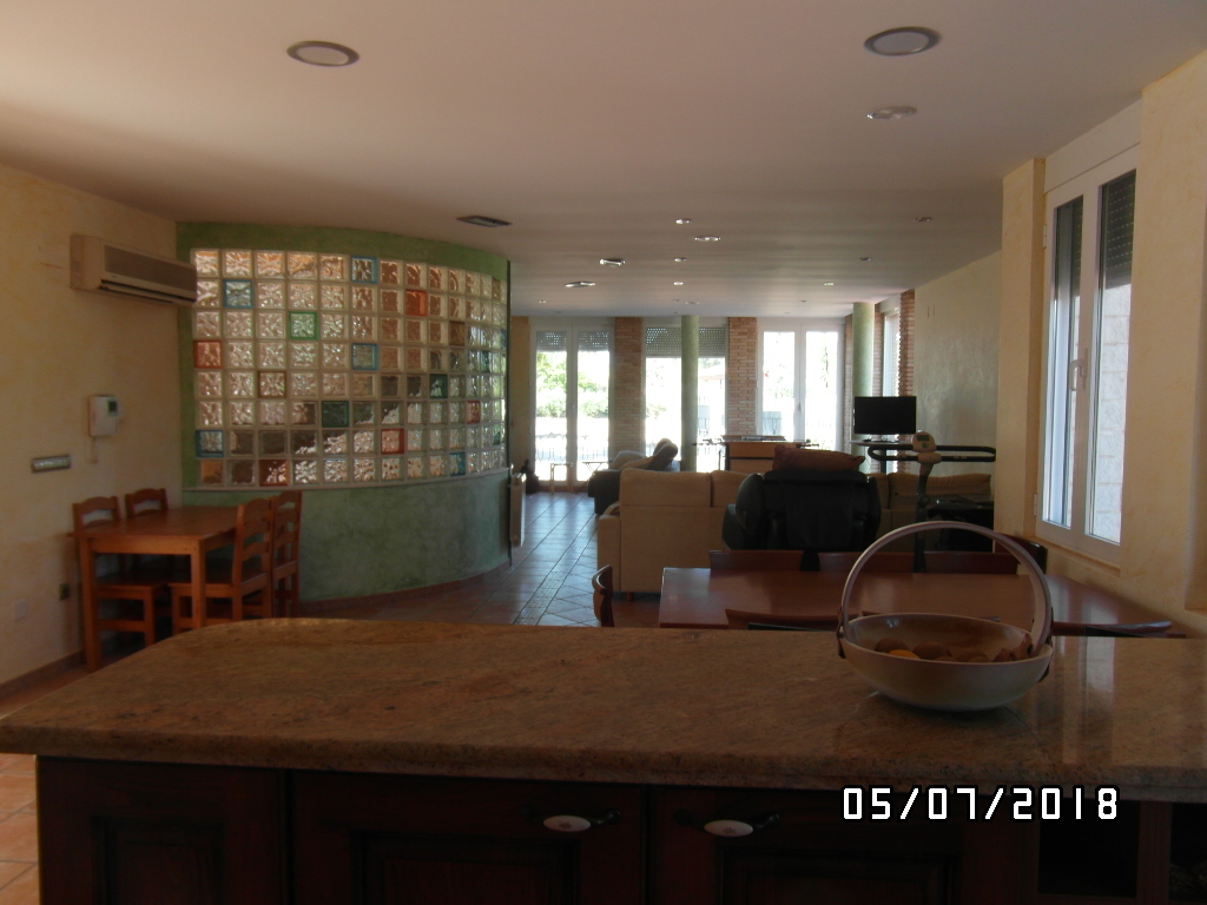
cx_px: 604
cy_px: 452
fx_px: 837
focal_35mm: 24
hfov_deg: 71.6
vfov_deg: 56.8
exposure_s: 1/30
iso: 80
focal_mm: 4
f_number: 3.6
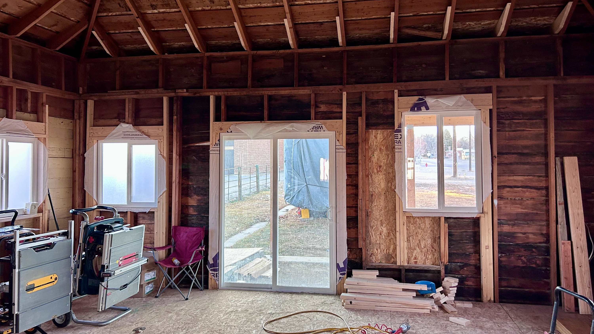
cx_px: 301
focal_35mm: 29
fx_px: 457
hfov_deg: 66.1
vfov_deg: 40.1
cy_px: 144
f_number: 1.5
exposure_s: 1/77
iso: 125
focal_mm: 5.7
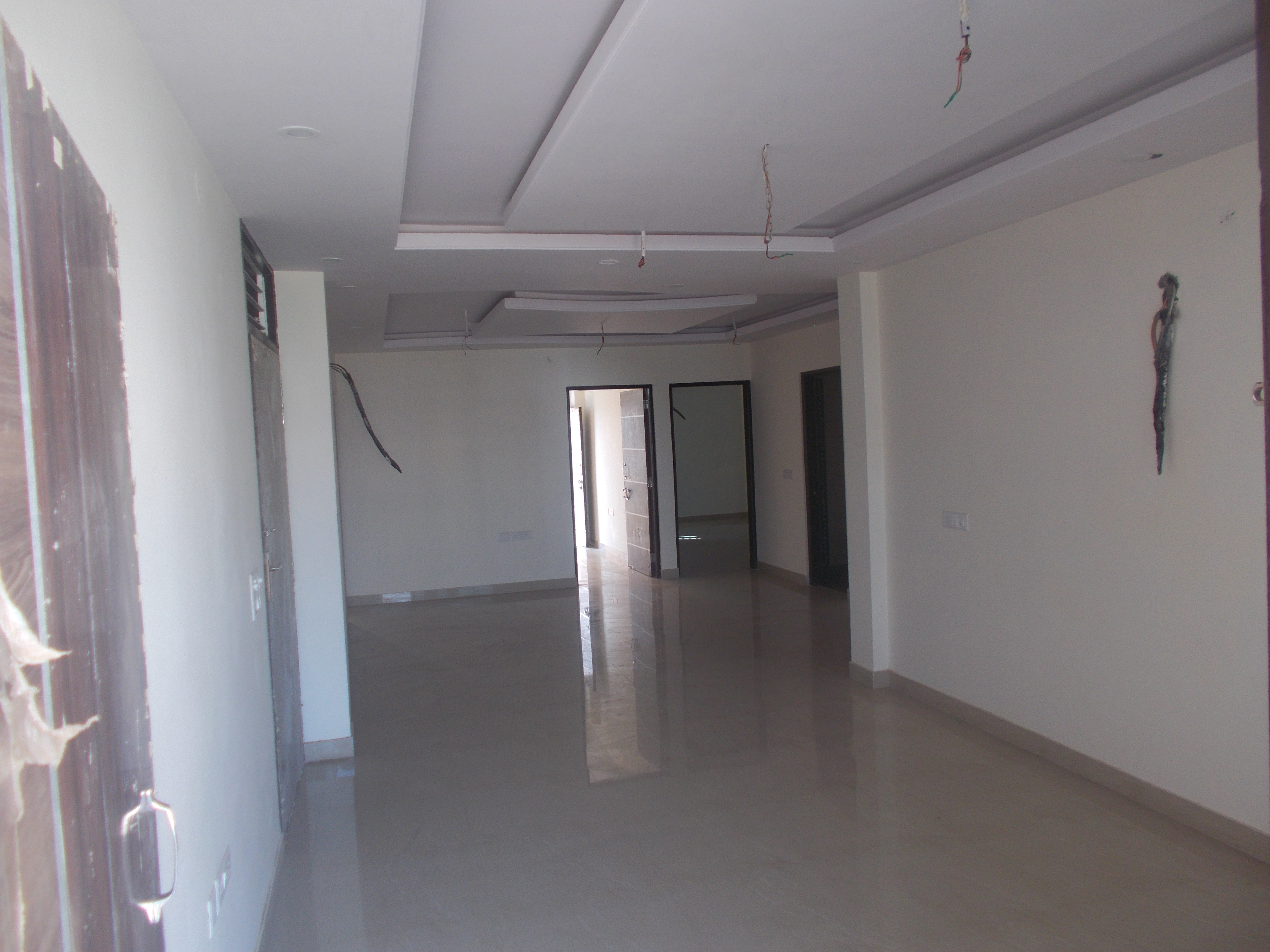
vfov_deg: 53.1
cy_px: 476
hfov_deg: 67.3
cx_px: 635
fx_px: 954
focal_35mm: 26
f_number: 3.2
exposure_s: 1/25
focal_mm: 4.6
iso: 100
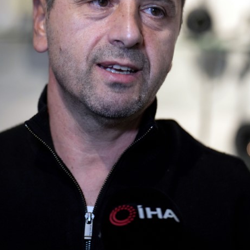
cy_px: 72
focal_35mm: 193
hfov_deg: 9.1
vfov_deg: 9.1
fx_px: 1577
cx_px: 125
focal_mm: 150
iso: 3200
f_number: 2.8
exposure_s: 1/800
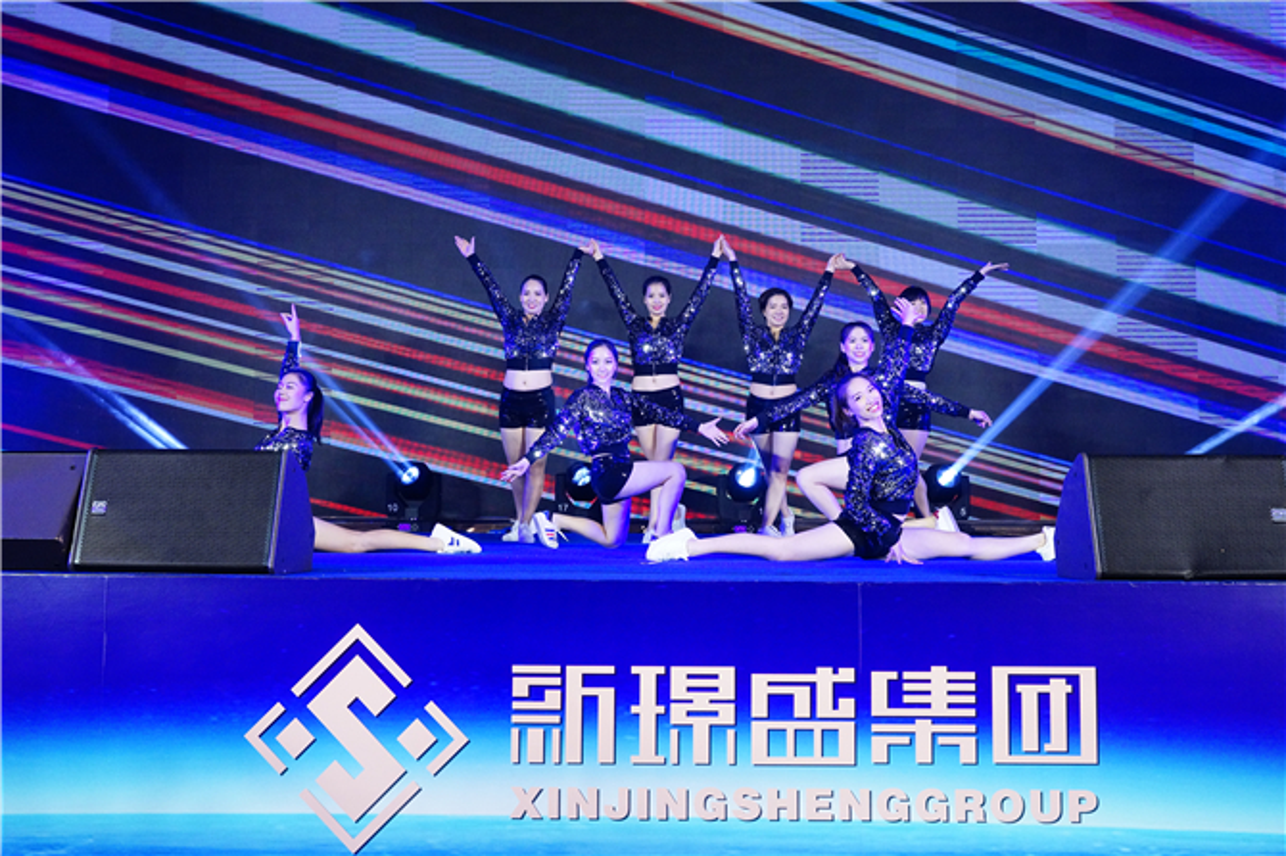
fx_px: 1250
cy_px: 428
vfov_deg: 37.8
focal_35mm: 35
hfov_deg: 54.5
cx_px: 643
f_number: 5.6
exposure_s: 1/250
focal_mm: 35
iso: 3200
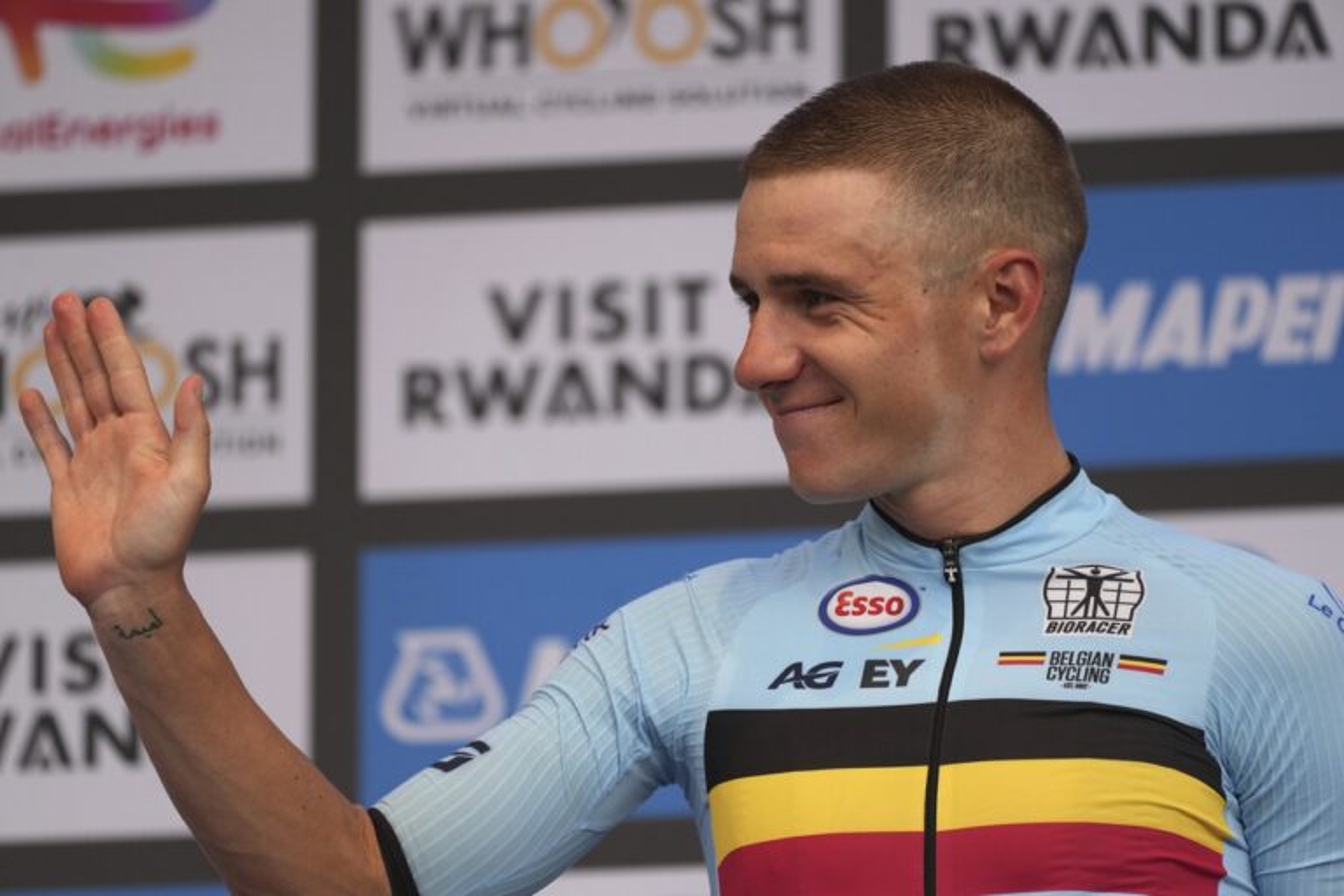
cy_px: 448
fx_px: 14932
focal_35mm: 400
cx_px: 672
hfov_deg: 5.2
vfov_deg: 3.4
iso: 1000
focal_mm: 400
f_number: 7.1
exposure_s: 1/1000
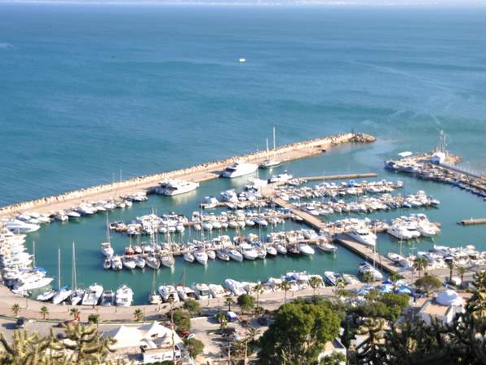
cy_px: 178
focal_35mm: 58
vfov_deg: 25.2
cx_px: 234
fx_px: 814
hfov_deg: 33.2
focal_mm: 30
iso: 400
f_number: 5
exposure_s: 1/1250
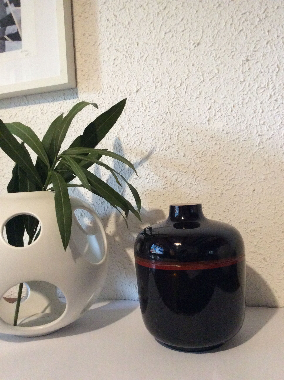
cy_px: 190
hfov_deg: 44.1
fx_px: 351
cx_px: 142
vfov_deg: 56.9
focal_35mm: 32
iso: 320
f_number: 2.4
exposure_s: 1/25
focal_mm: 3.3
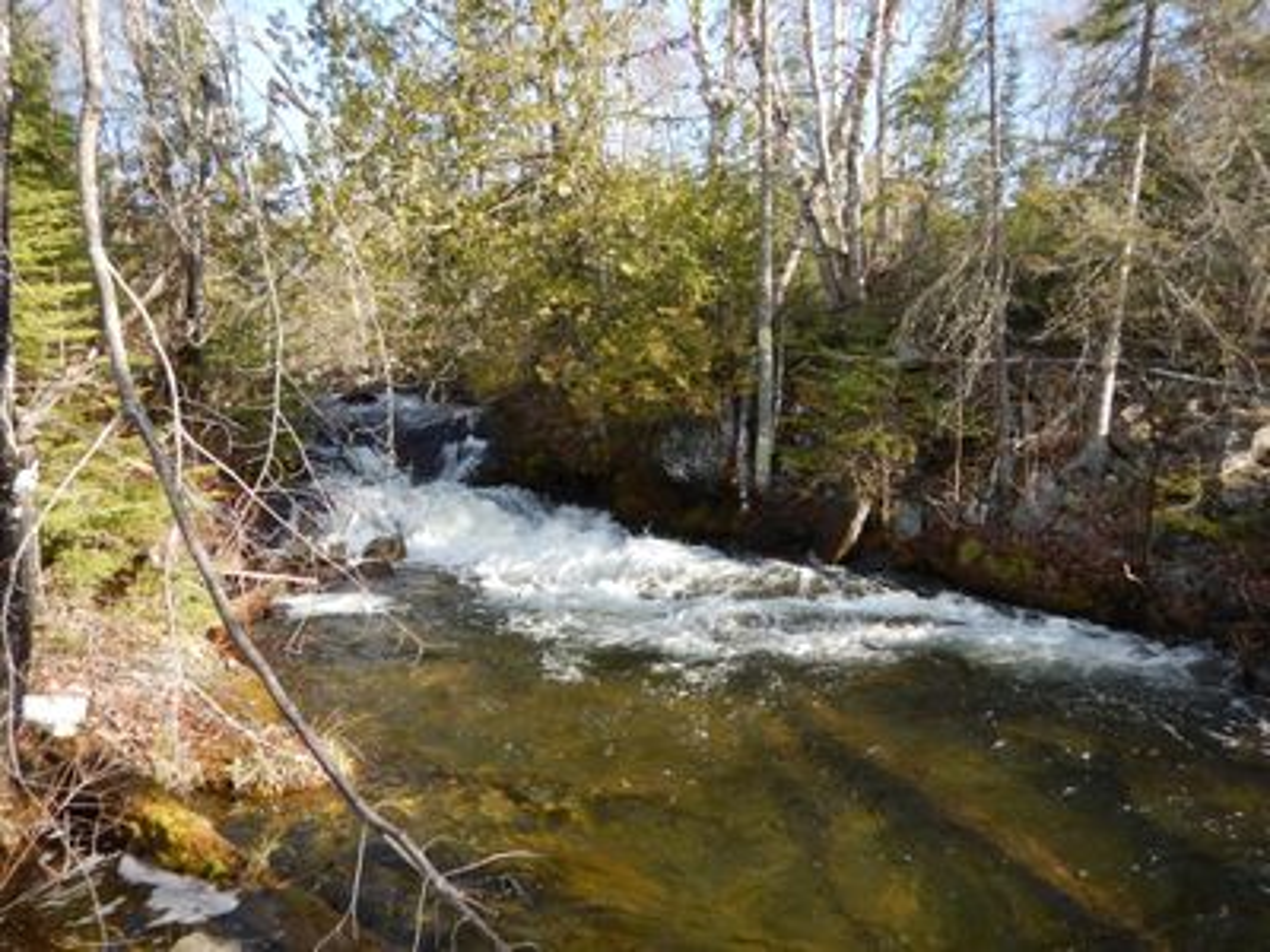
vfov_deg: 56.8
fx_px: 881
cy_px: 476
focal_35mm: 24
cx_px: 635
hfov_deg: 71.6
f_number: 2.8
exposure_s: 1/320
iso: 125
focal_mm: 4.3
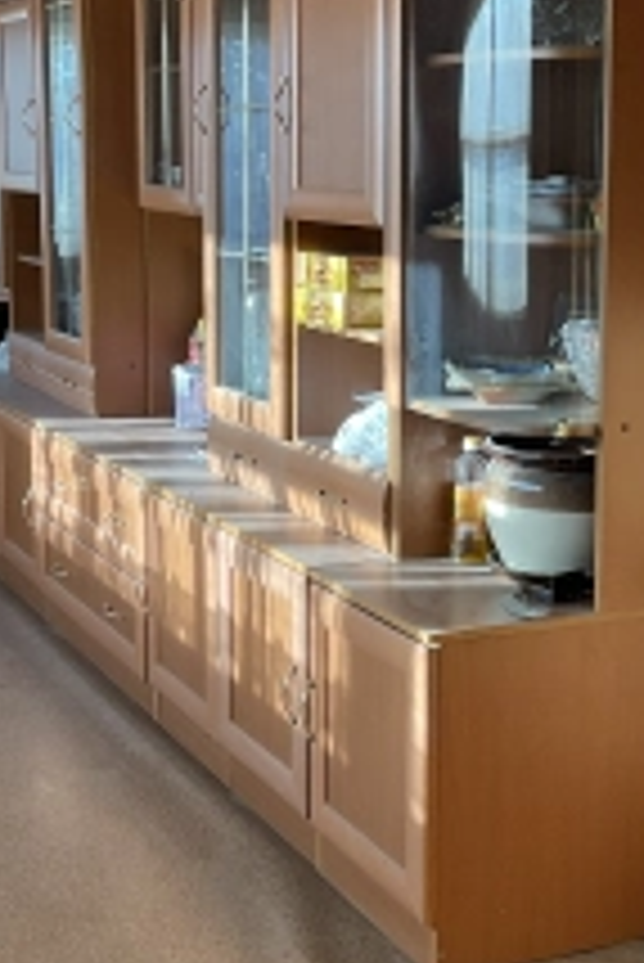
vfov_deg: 30.3
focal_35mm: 66
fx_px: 1768
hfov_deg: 20.6
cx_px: 349
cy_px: 346
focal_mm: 3
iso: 50
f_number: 1.8
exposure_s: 1/122
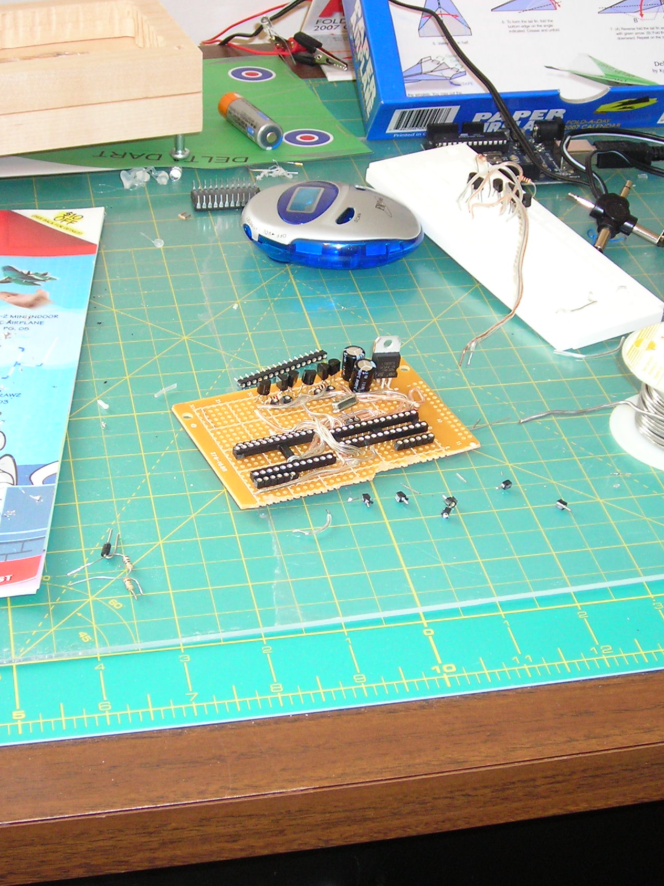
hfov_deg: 23.3
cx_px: 322
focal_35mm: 63
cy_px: 426
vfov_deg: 30.7
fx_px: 1611
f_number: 3.3
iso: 115
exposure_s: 1/3.9
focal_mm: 6.8
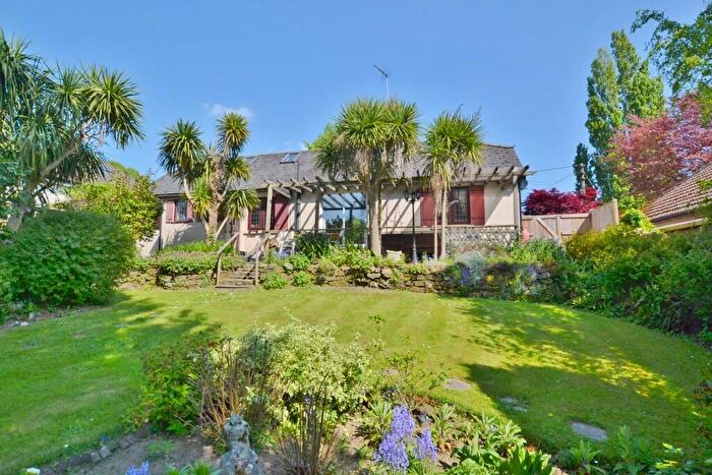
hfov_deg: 90.0
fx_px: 356
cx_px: 356
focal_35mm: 18
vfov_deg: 67.4
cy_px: 238
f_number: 7.1
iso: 100
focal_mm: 12
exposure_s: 1/250
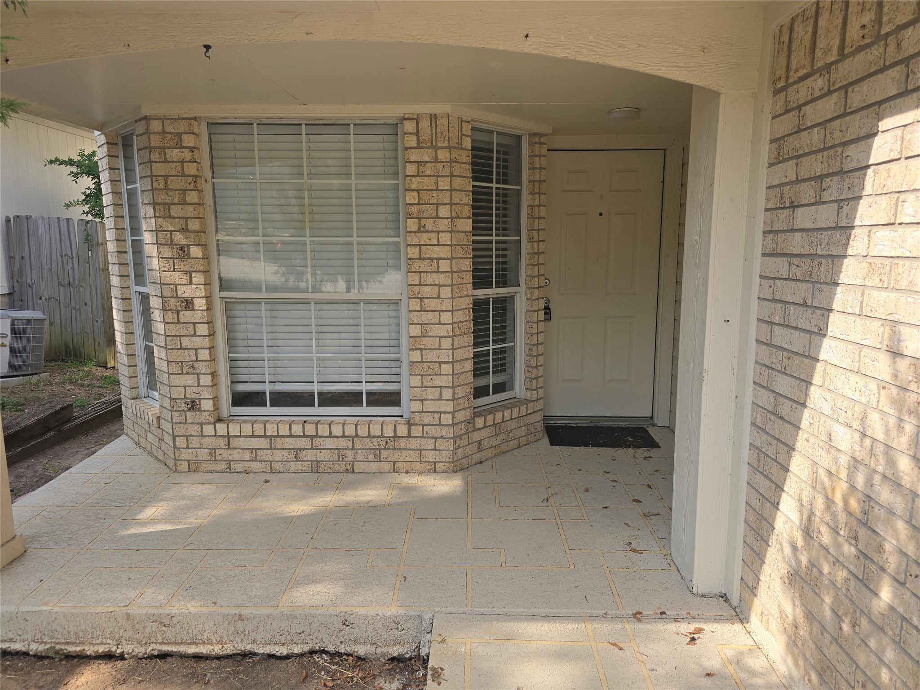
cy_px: 345
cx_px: 460
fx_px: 611
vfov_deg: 58.9
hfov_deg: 73.9
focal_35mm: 23
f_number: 1.7
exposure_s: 1/242
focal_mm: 6.3
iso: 12
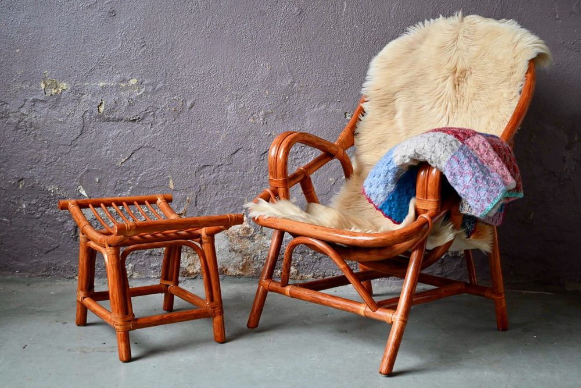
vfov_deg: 30.5
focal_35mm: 44
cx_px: 290
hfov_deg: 44.5
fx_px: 710
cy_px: 194
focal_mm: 44
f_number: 4
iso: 2000
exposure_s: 1/125
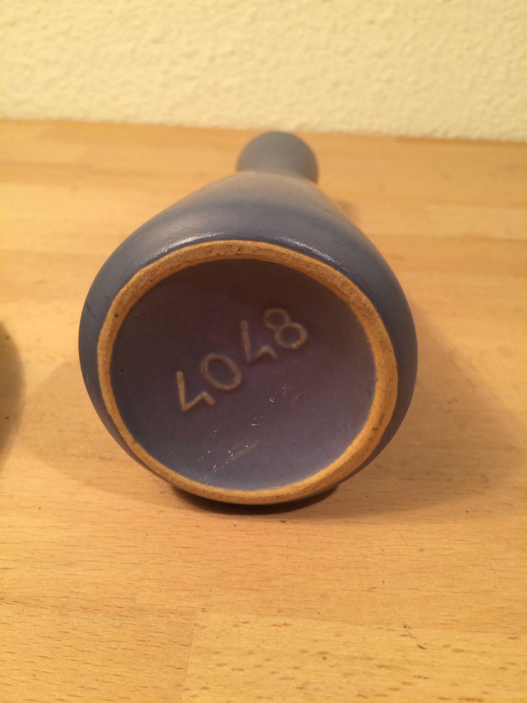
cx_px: 264
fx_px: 589
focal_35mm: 29
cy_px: 352
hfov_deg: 48.2
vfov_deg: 61.7
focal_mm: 4.15
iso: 64
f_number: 2.2
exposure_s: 1/33
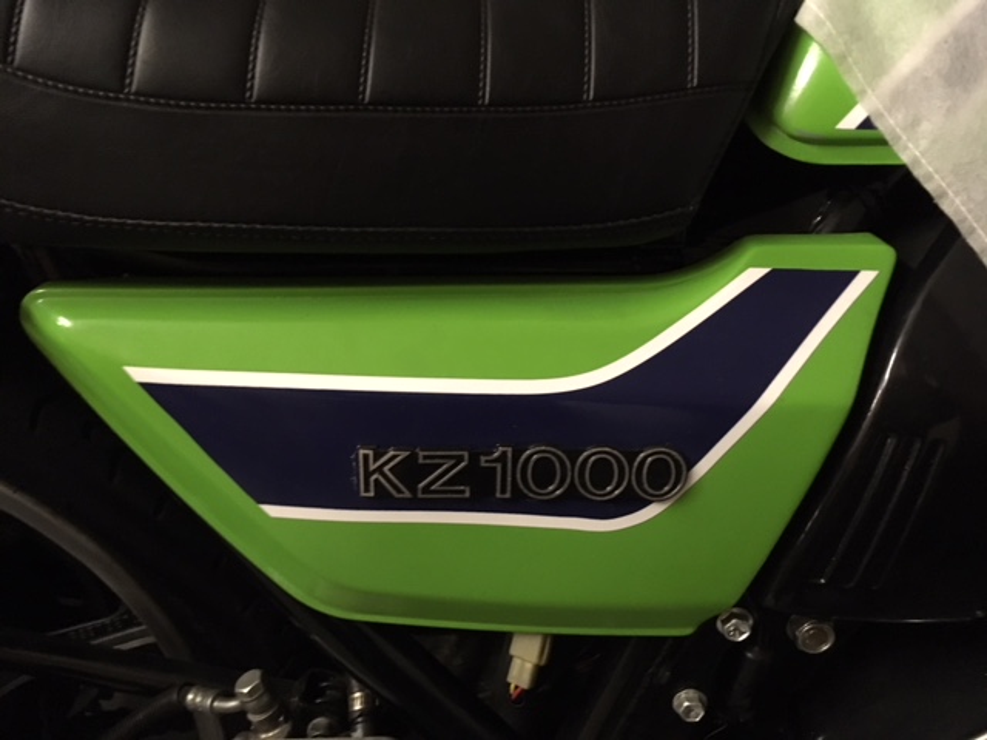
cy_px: 370
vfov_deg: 48.2
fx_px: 827
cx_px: 494
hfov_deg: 61.7
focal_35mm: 29
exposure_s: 1/17
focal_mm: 4.15
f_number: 2.2
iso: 500
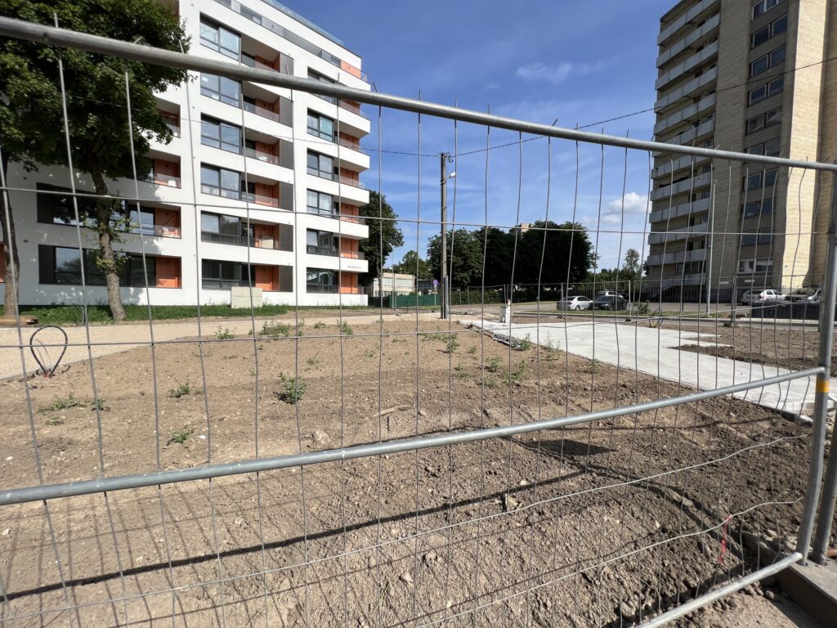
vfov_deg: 89.9
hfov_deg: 106.2
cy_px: 314
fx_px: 314
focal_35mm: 13
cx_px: 418
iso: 32
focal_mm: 1.57
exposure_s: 1/1876
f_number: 1.8
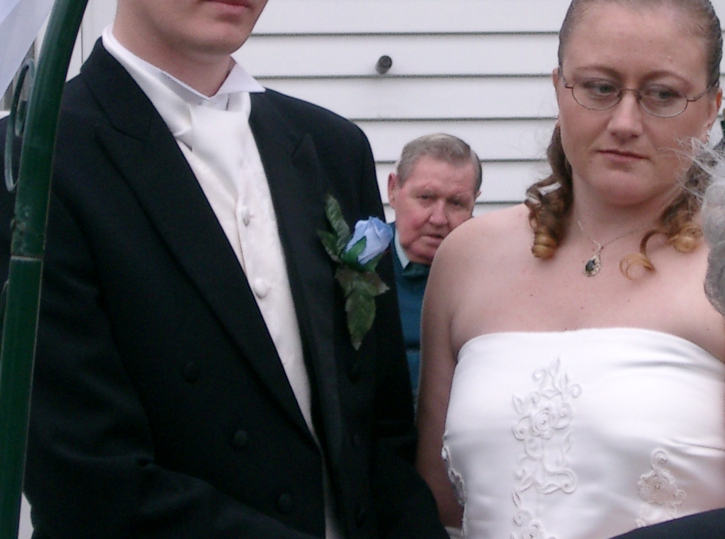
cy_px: 111
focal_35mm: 253
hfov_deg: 7.8
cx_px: 537
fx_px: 5281
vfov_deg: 5.8
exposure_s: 1/250
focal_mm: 22.8
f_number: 4.8
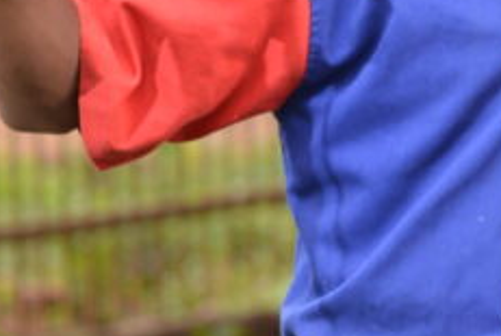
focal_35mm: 376
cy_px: 85
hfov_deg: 5.4
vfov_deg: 3.7
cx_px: 703
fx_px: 5243
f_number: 3.5
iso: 125
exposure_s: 1/125
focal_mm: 85
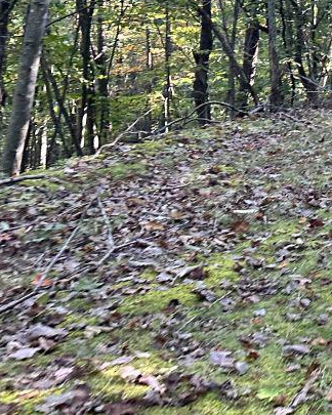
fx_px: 909
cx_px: 604
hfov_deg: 17.0
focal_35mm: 74
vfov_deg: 25.2
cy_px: 70
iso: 200
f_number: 1.78
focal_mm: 6.86
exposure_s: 1/121
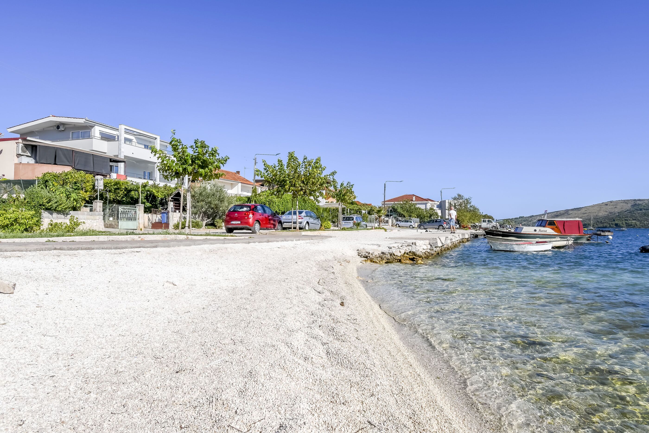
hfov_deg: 81.2
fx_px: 379
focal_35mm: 21
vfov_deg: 59.5
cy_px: 216
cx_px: 324
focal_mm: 14
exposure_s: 1/400
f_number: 10
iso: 100
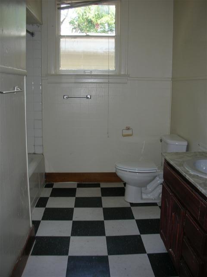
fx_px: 279
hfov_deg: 40.7
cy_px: 138
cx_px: 104
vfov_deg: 52.6
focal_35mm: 35
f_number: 3
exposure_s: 1/60.1
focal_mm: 5.8
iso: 50
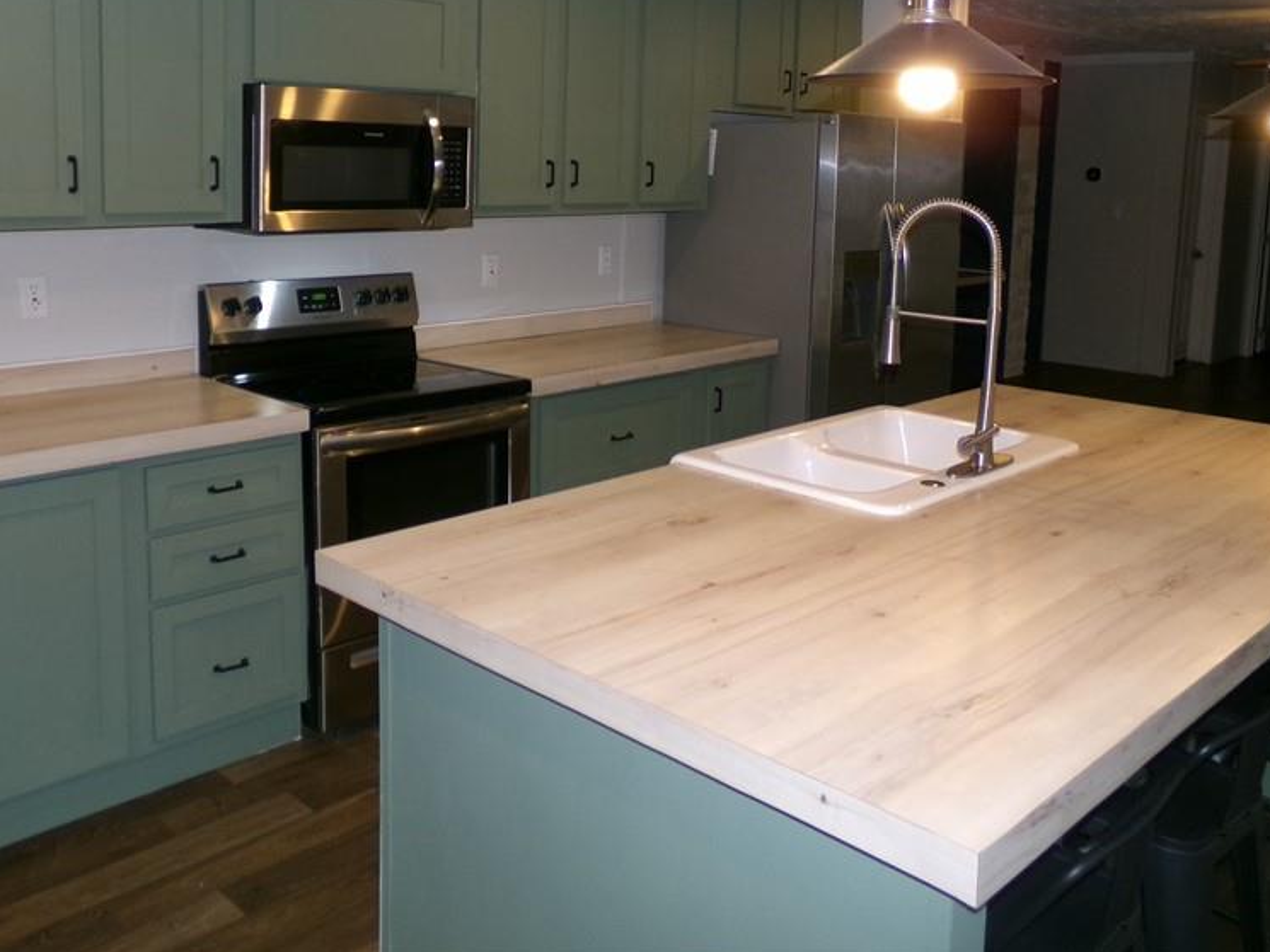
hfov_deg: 55.2
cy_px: 305
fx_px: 1211
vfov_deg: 42.3
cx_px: 571
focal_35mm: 33
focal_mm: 4.3
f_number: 3.7
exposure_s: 1/34
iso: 200
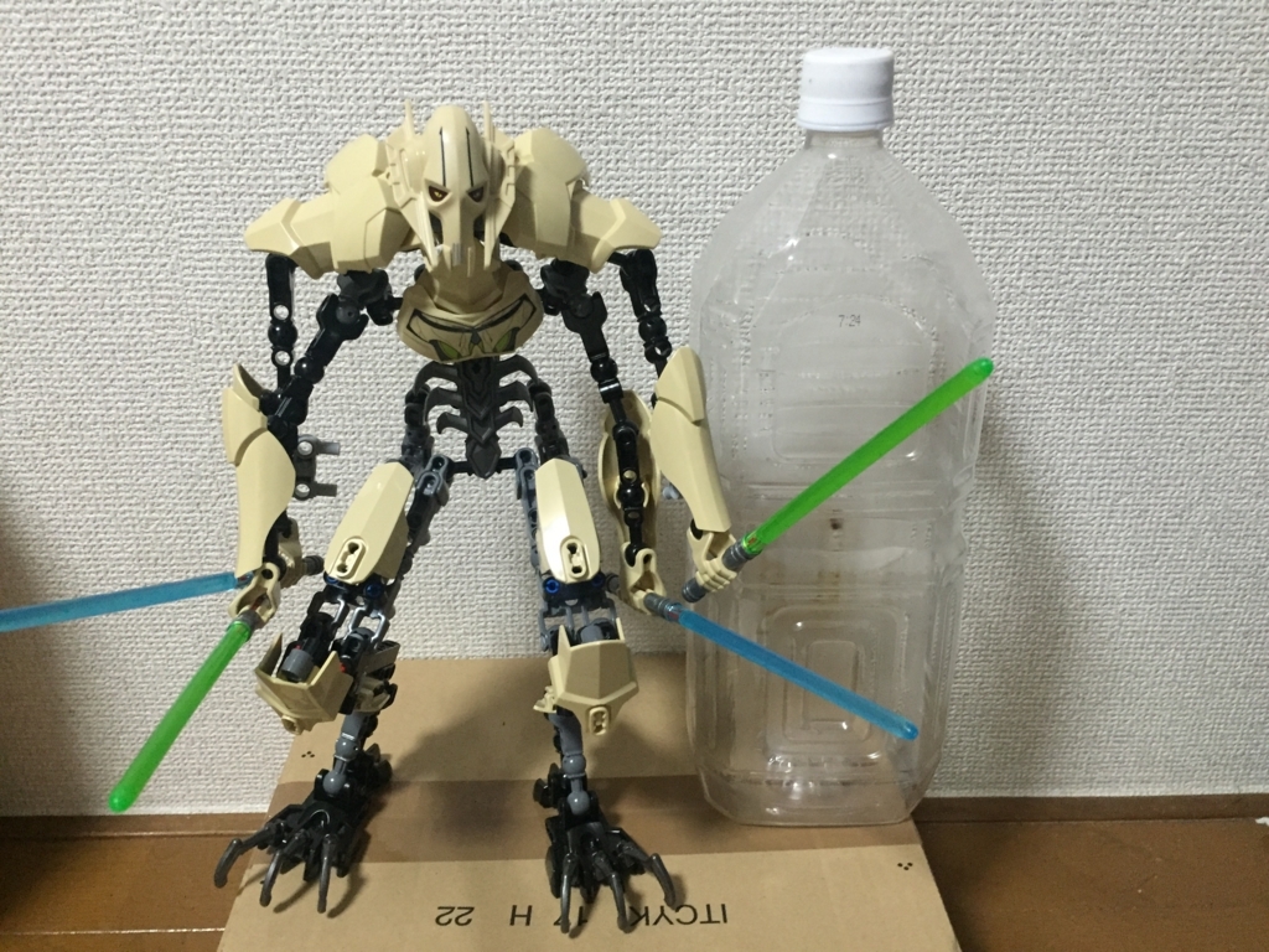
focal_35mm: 29
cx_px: 634
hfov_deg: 61.7
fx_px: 1063
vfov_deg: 48.2
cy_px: 476
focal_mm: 4.15
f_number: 2.2
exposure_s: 1/15
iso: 250
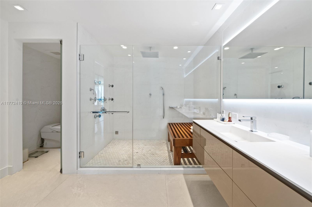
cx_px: 156
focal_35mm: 14
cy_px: 104
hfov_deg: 104.3
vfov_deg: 81.1
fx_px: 121
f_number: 8
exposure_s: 1/6
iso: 200
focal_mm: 14
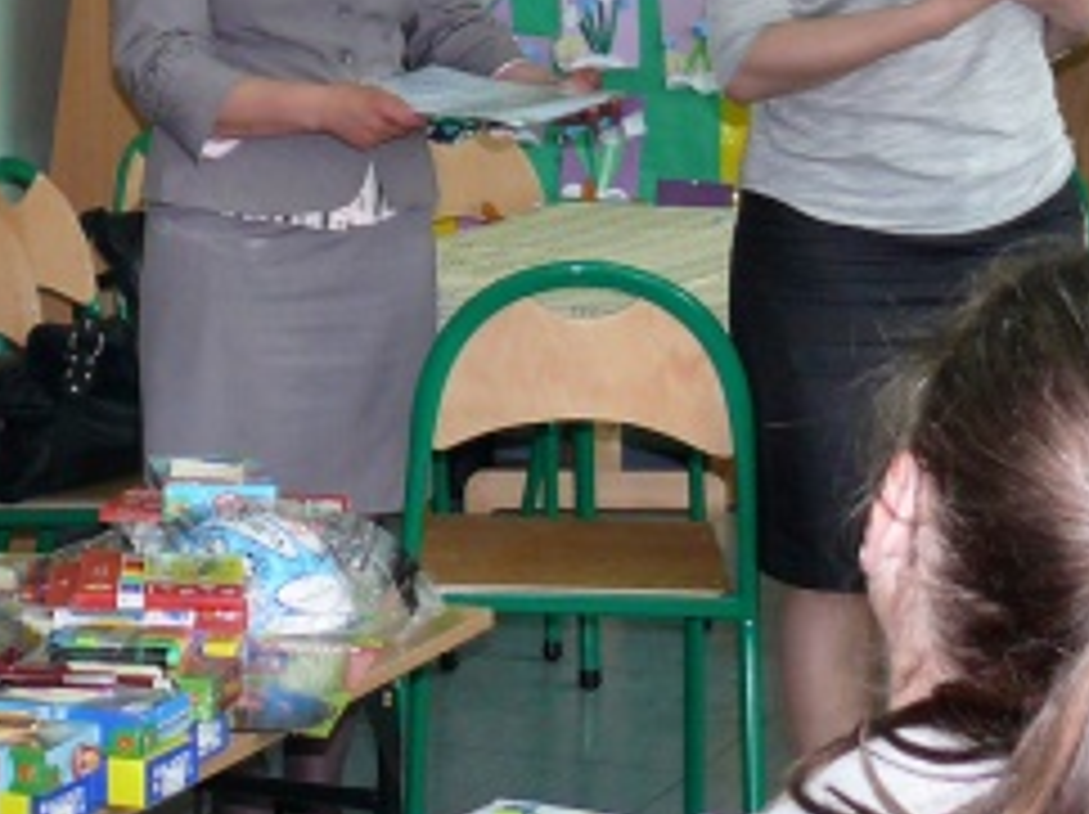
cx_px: -225
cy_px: -88
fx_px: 4086
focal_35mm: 130
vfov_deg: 11.2
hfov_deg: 14.7
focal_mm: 9
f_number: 2.8
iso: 160
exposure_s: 1/30
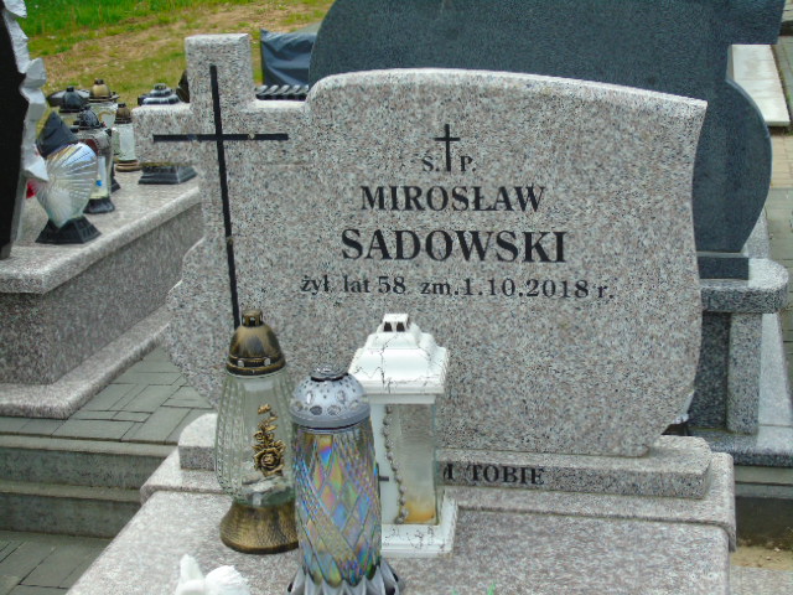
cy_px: 298
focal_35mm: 54
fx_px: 1237
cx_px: 396
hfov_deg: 35.5
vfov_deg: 27.0
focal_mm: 9.6
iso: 80
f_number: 4.3
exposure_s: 1/320
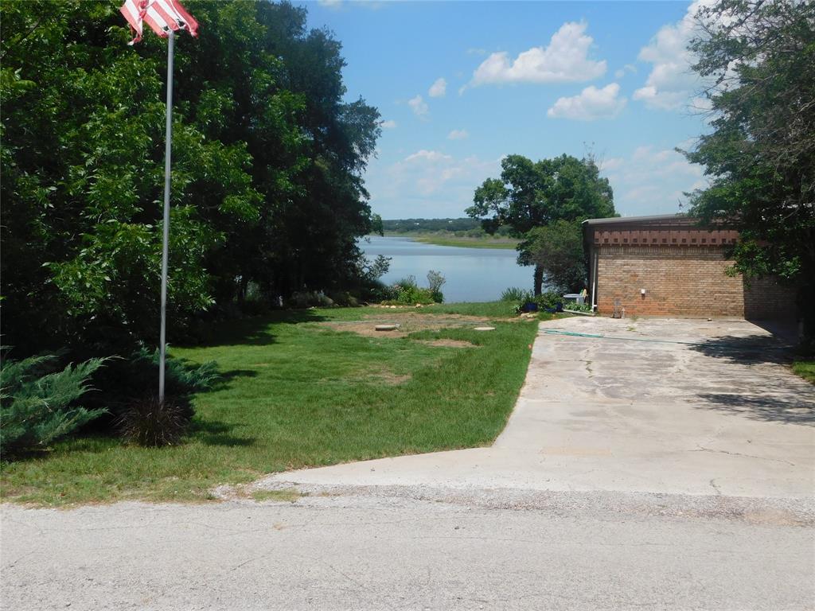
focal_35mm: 40
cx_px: 408
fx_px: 942
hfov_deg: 46.8
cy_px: 306
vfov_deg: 36.0
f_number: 7.2
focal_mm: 7.1
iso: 125
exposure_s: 1/500
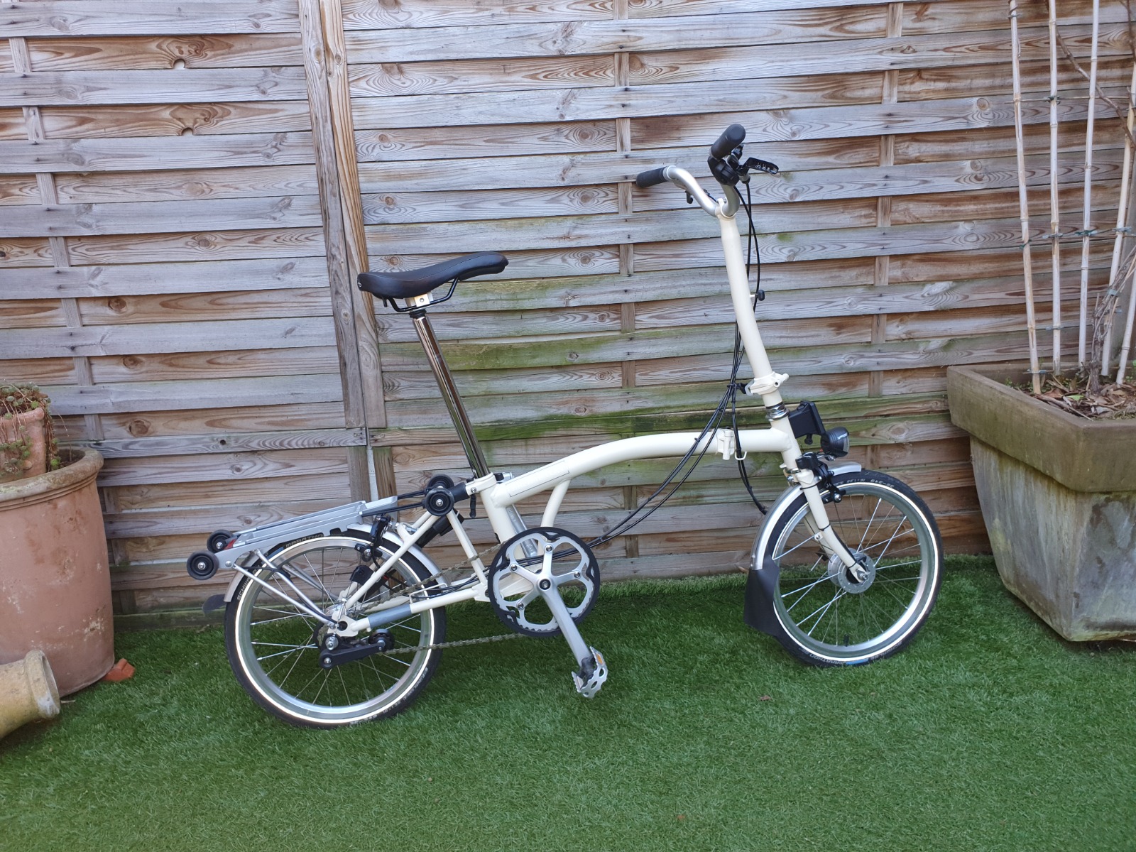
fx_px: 853
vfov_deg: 53.1
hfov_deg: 67.3
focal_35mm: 26
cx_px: 568
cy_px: 426
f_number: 2.4
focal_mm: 4.32
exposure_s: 1/100
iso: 64
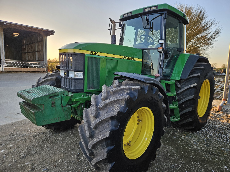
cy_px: 86
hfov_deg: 73.9
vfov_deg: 58.9
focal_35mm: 23
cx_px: 115
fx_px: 153
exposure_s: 1/359
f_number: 1.8
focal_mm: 5.4
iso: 50
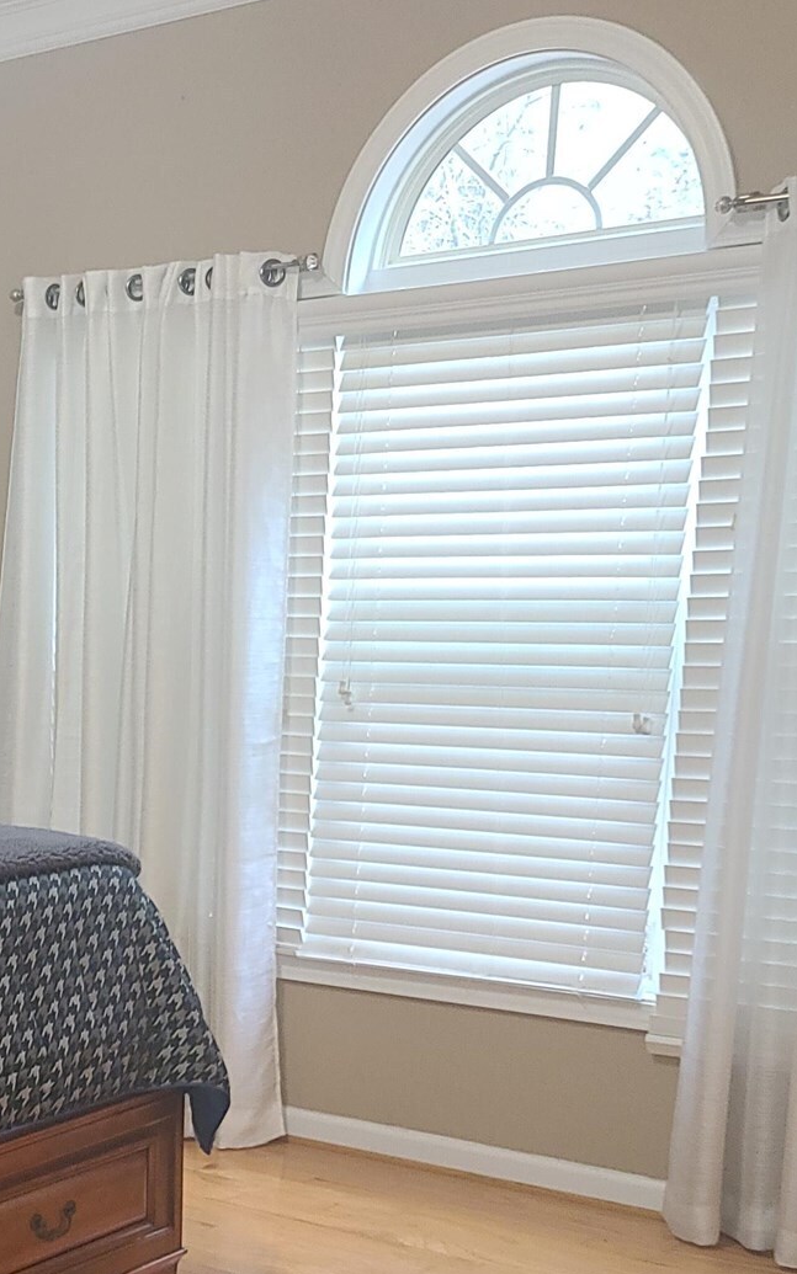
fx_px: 2050
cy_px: 1004
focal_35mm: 59
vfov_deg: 33.6
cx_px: -201
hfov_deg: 20.4
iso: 160
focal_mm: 7
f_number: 1.8
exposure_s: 1/10
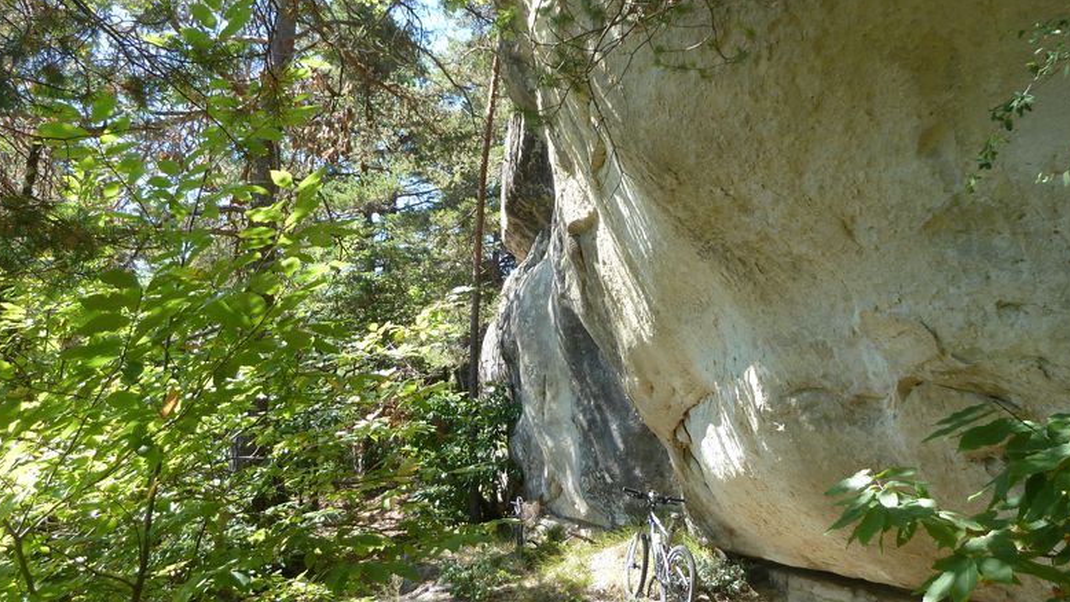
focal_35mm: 28
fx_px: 795
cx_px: 536
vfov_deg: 41.5
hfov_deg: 67.9
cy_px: 333
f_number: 3.5
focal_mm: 4.1
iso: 80
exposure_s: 1/100
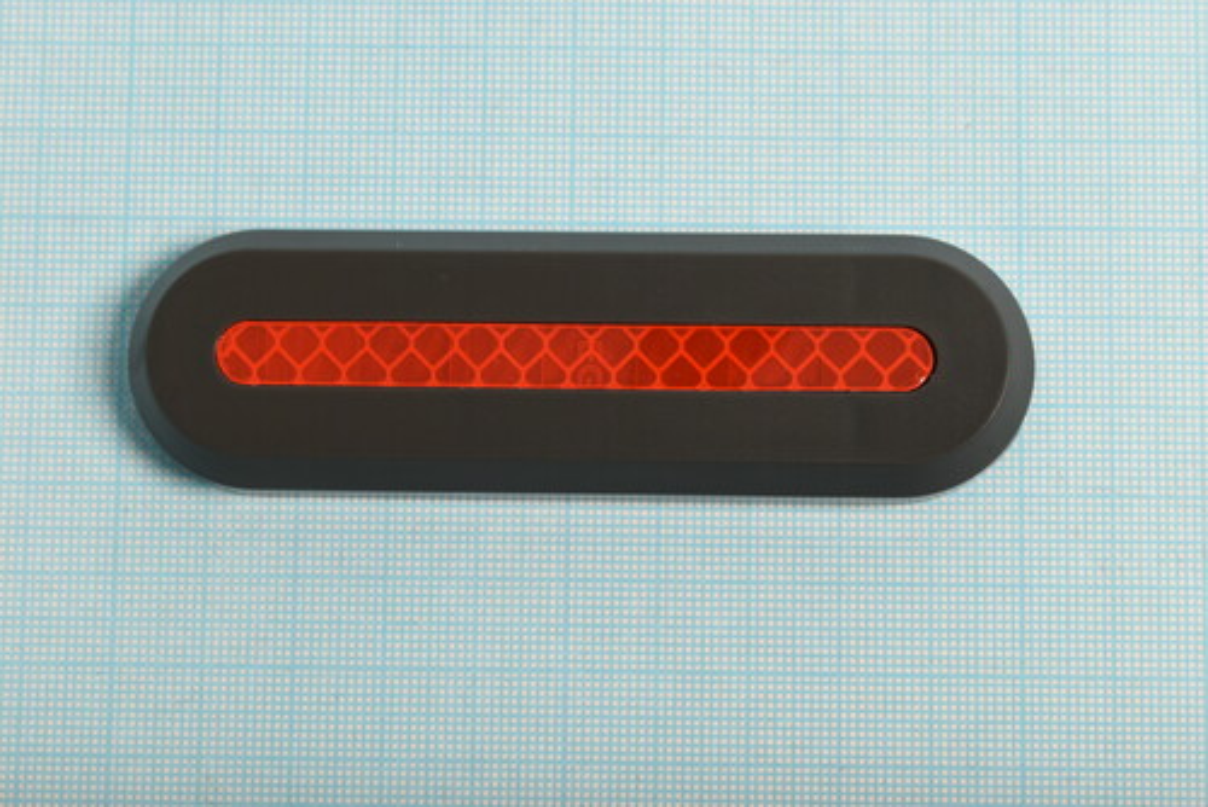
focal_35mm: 82
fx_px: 2770
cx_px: 604
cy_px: 404
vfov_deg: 16.6
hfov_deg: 24.6
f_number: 8
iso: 400
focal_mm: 55
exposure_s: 1/200
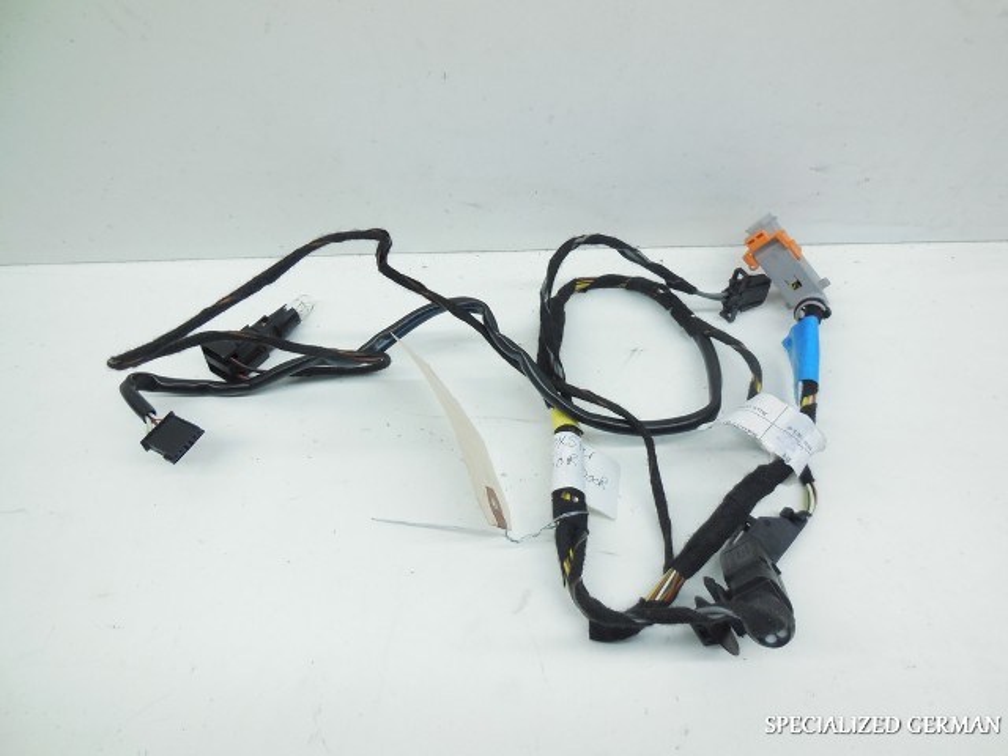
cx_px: 504
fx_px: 728
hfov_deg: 69.4
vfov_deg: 54.9
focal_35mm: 25
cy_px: 378
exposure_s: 1/250
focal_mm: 4.5
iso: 320
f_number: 3.1
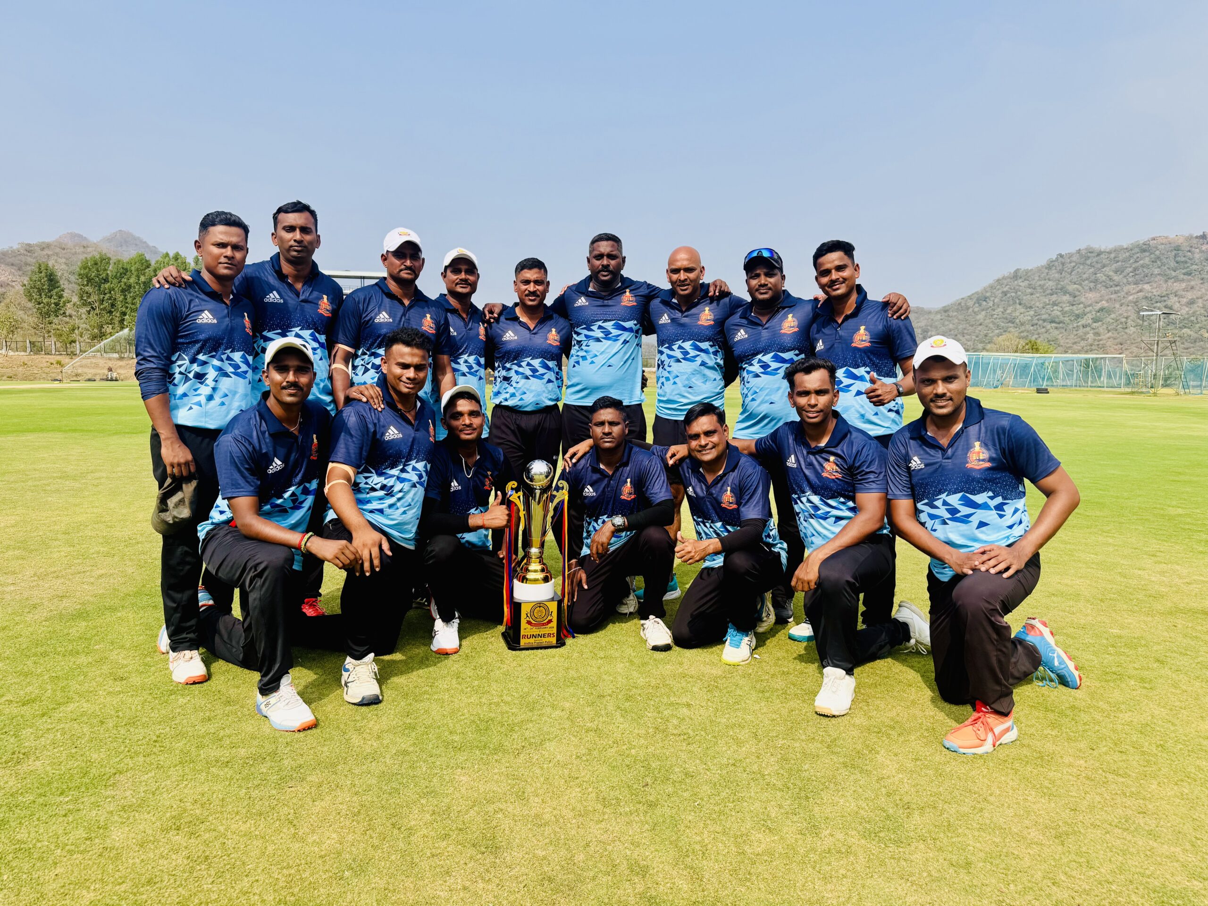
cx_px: 604
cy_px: 453
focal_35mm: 24
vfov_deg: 56.8
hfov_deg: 71.6
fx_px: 838
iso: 80
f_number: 1.78
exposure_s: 1/3802
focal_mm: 6.76
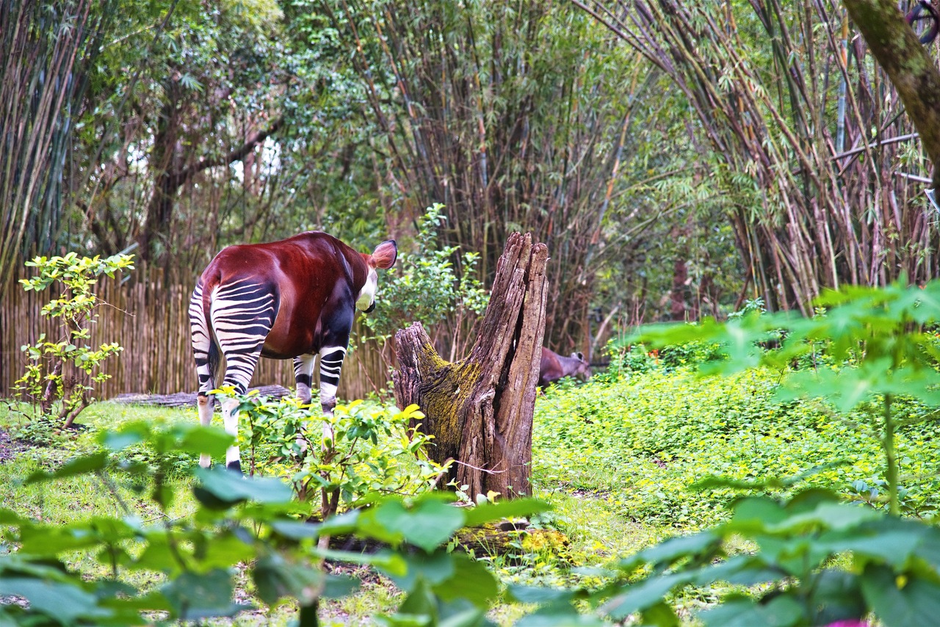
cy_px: 314
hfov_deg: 17.1
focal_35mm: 120
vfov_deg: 11.4
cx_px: 470
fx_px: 3134
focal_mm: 120
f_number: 4
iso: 720
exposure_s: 1/250
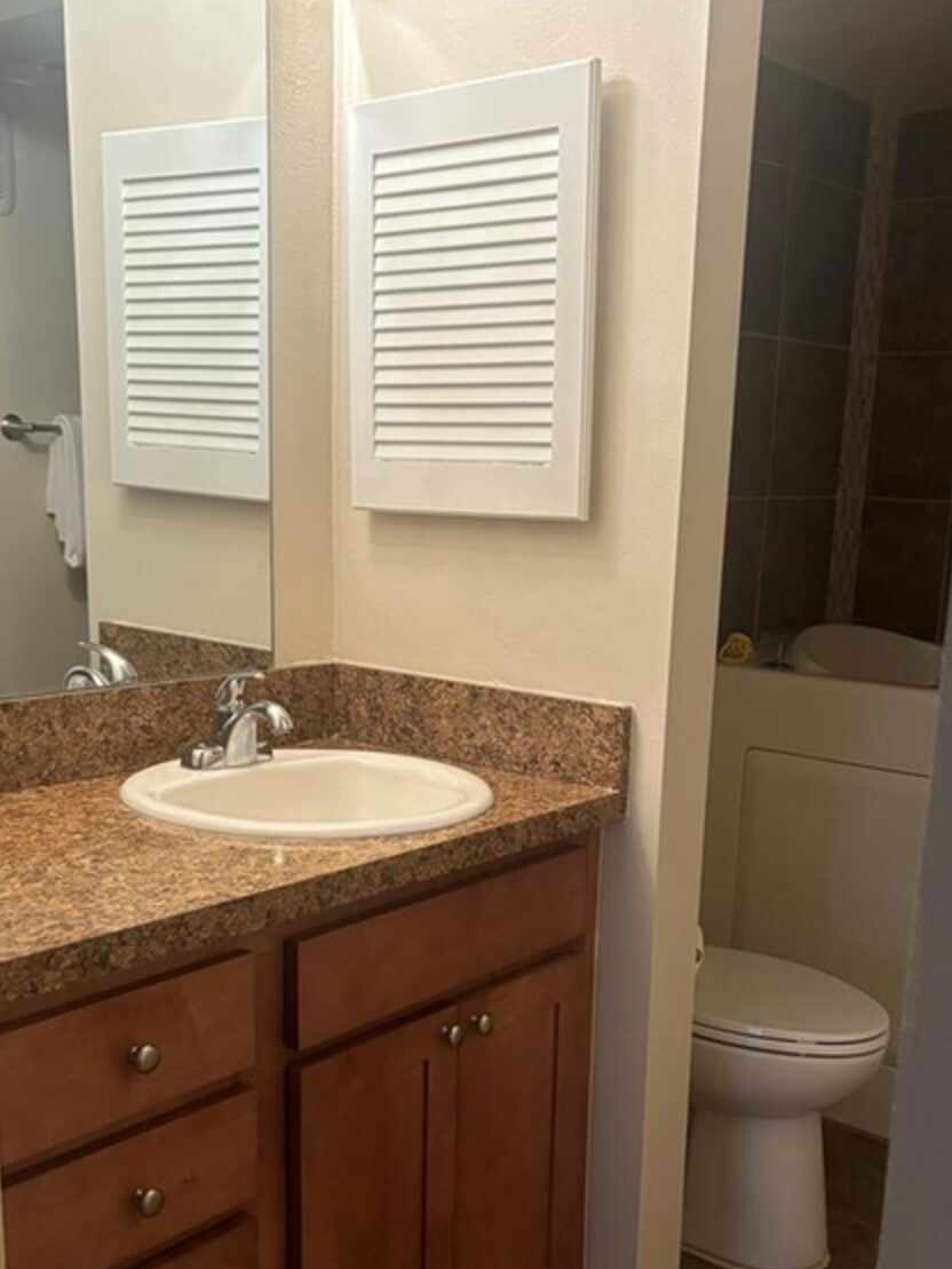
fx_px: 1466
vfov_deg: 46.0
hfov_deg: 36.0
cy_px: 851
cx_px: 485
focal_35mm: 40
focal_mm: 5.96
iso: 400
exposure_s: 1/60
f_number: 1.6
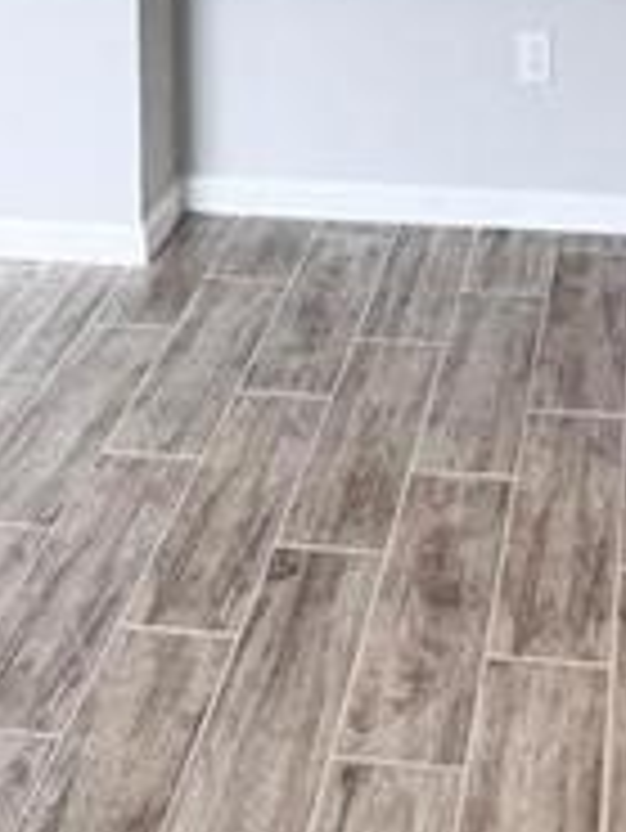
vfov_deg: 25.9
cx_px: 563
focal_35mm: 54
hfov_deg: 26.2
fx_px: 1301
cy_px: -427
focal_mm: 1.57
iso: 100
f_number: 1.8
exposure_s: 1/120
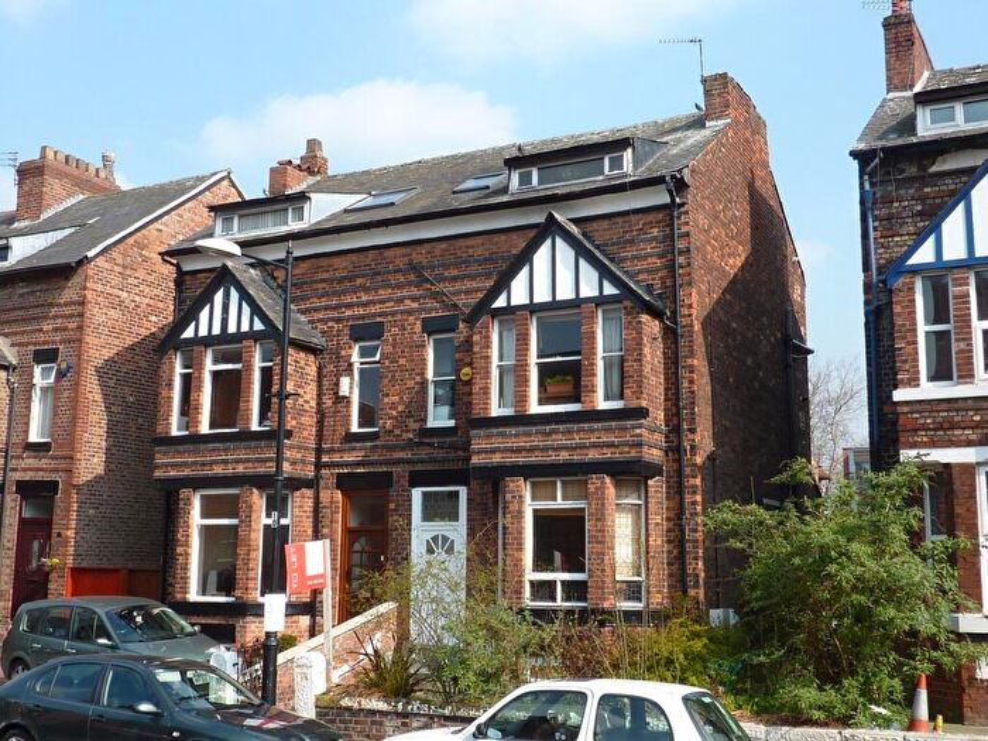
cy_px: 370
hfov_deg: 46.8
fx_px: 1142
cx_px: 494
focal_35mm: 40
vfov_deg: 36.0
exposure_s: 1/400
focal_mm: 4.1
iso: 80
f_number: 4
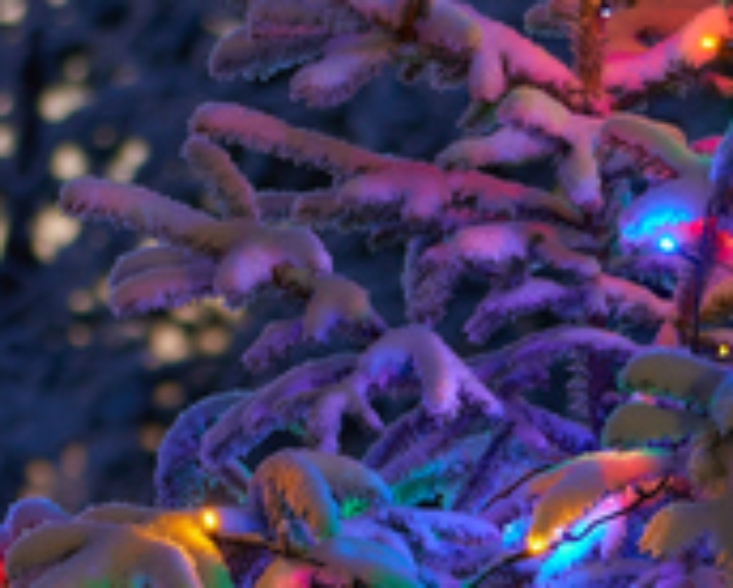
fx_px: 15588
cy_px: 411
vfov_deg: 2.2
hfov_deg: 2.7
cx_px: 166
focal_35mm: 718
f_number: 5.6
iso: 100
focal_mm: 137
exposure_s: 2
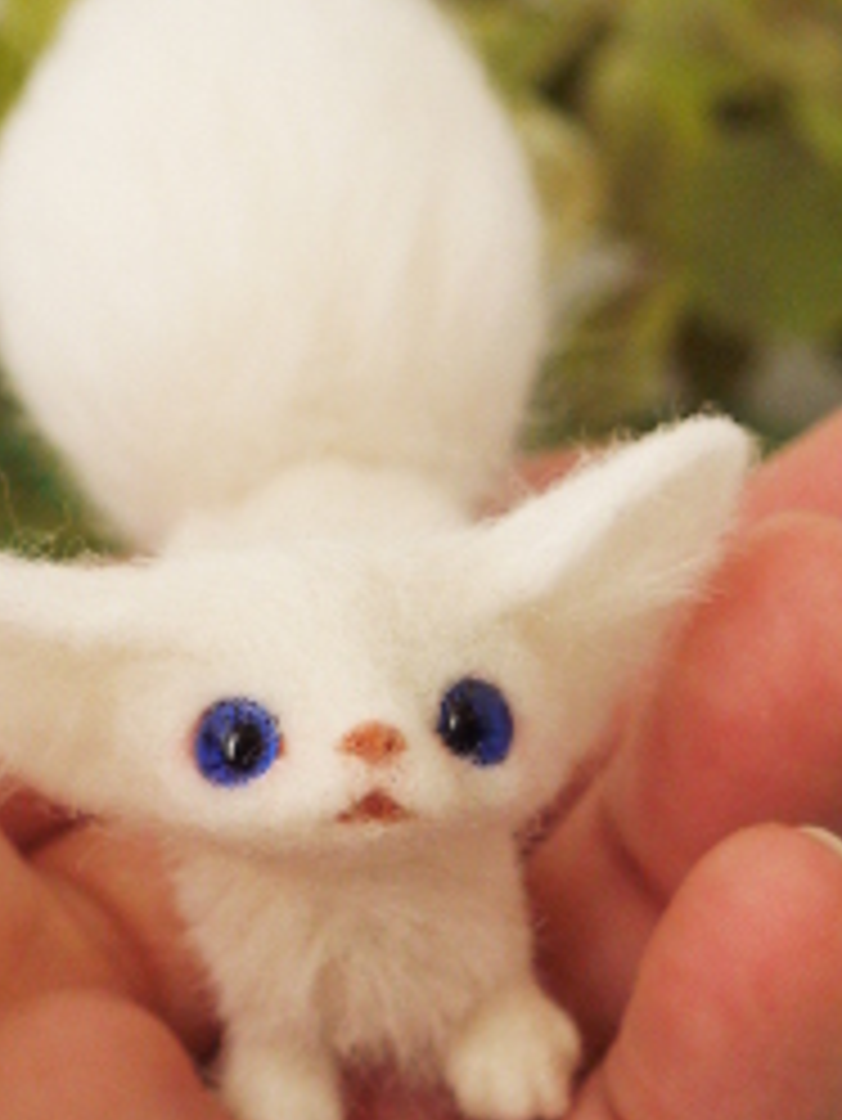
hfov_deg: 7.3
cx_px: 342
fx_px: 6610
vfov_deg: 9.7
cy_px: 571
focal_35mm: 204
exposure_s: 1/250
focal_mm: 45
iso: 250
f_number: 5.6
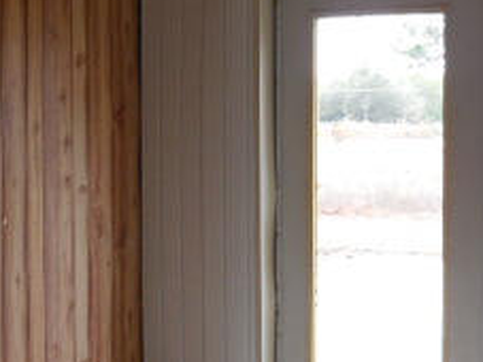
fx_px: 1339
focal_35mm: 96
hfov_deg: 20.4
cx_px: 219
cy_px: 170
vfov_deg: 15.4
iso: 360
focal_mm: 6.1
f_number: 3.4
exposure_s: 1/60
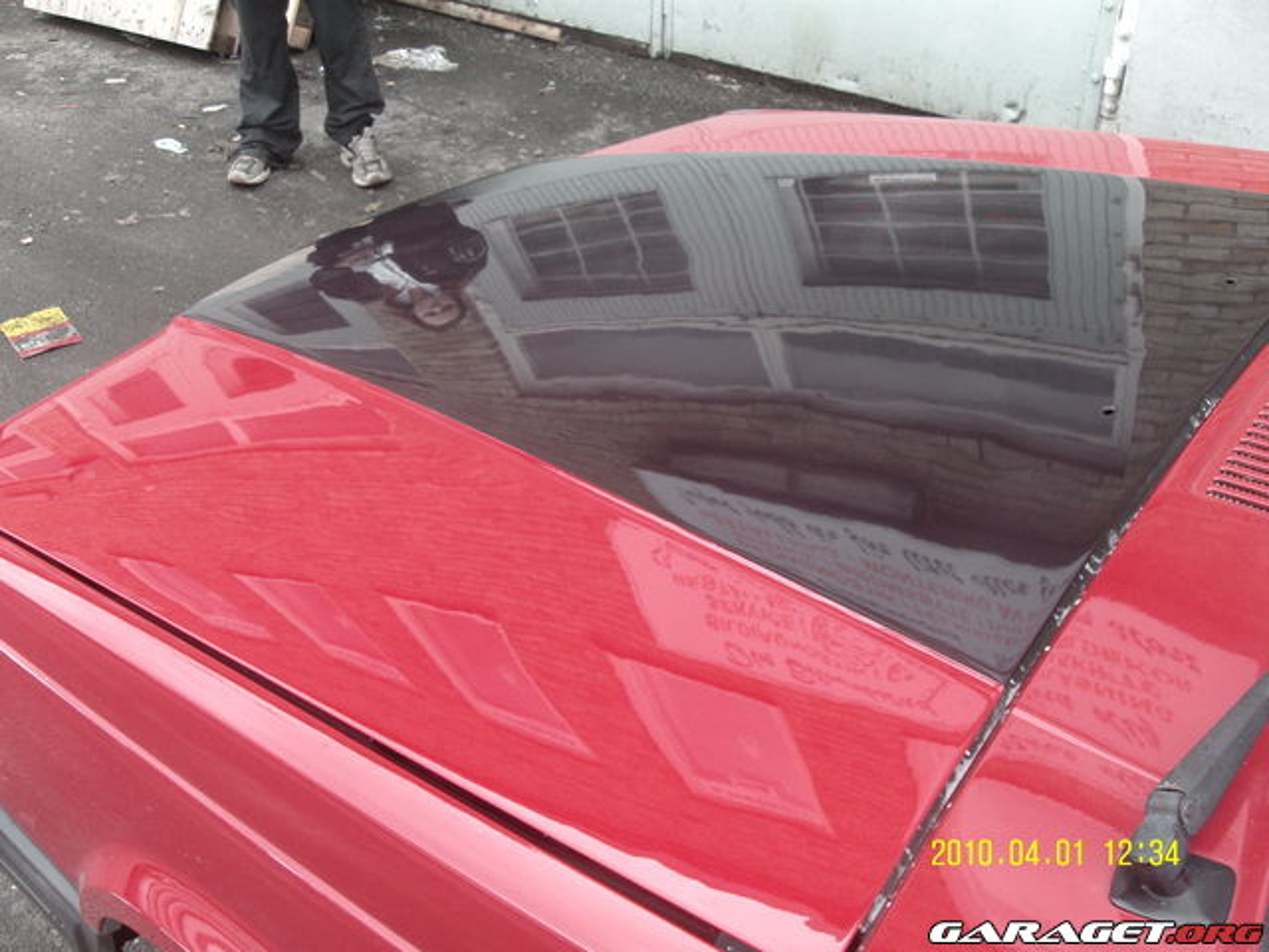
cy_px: 476
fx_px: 1356
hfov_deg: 50.1
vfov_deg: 38.7
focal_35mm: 37
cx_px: 634
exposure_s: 1/160
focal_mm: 6.2
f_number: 2.8
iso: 80
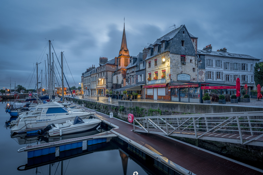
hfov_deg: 86.9
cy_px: 92
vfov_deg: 64.5
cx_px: 135
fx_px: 139
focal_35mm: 19
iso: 100
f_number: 11
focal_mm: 18
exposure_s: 1/1.67
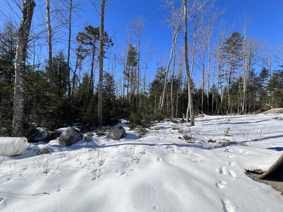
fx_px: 106
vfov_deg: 89.9
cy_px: 106
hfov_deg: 106.2
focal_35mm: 13
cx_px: 142
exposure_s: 1/1429
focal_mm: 1.57
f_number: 1.8
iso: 32
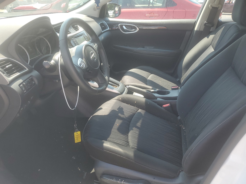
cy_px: 92
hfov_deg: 67.3
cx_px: 123
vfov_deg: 53.1
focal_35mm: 26
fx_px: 185
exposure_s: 1/400
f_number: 1.5
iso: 50
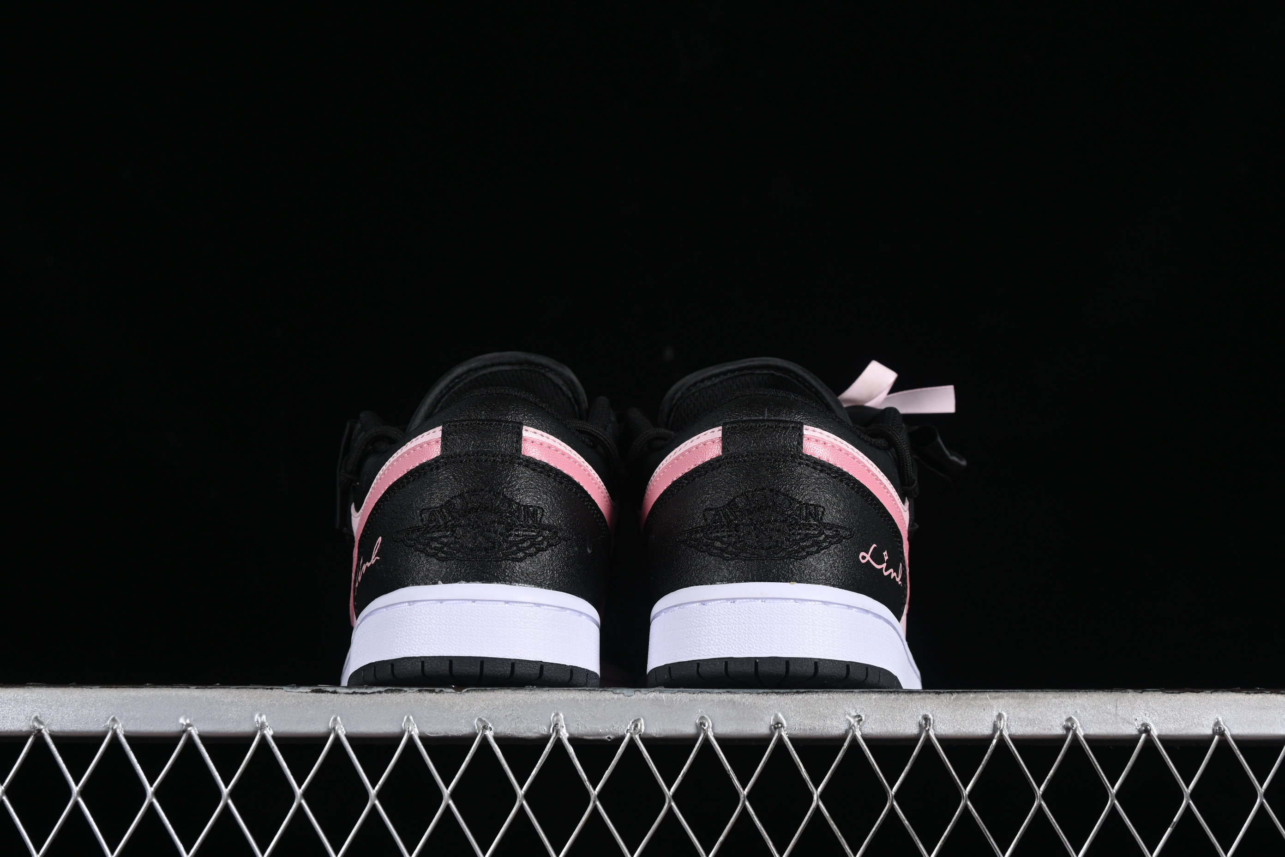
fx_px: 2677
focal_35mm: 75
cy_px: 428
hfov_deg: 27.0
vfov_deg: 18.2
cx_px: 642
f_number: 7.1
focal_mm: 50
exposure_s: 1/60
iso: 160
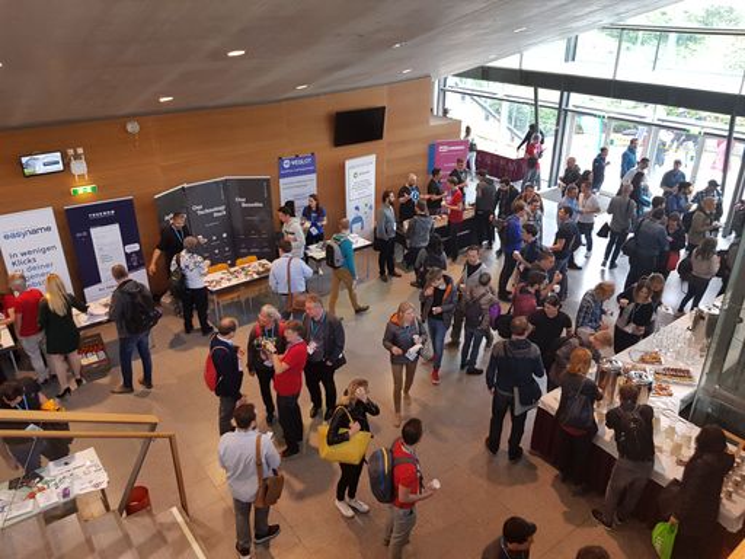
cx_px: 372
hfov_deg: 67.3
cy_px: 280
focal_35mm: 26
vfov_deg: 53.1
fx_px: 560
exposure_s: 1/50
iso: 125
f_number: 1.7
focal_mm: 4.3
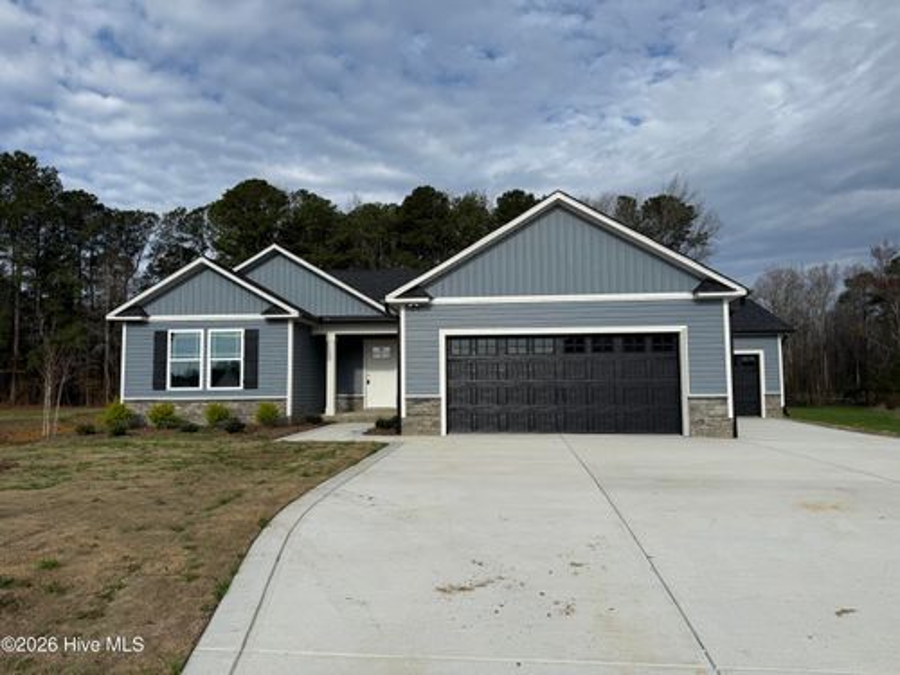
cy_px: 338
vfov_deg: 56.8
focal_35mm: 24
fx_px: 624
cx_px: 450
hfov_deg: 71.6
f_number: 1.78
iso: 80
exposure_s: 1/6711
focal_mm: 6.76
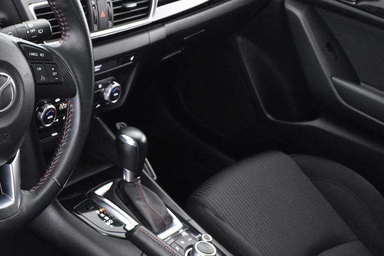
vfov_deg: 21.5
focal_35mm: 63
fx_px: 672
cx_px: 29
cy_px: 182
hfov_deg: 30.3
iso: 3200
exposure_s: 1/20
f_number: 3.5
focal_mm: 18
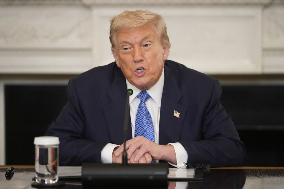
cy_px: 94
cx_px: 142
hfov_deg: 10.3
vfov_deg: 6.9
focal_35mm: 200
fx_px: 1577
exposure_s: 1/400
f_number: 2.8
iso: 5000
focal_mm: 200
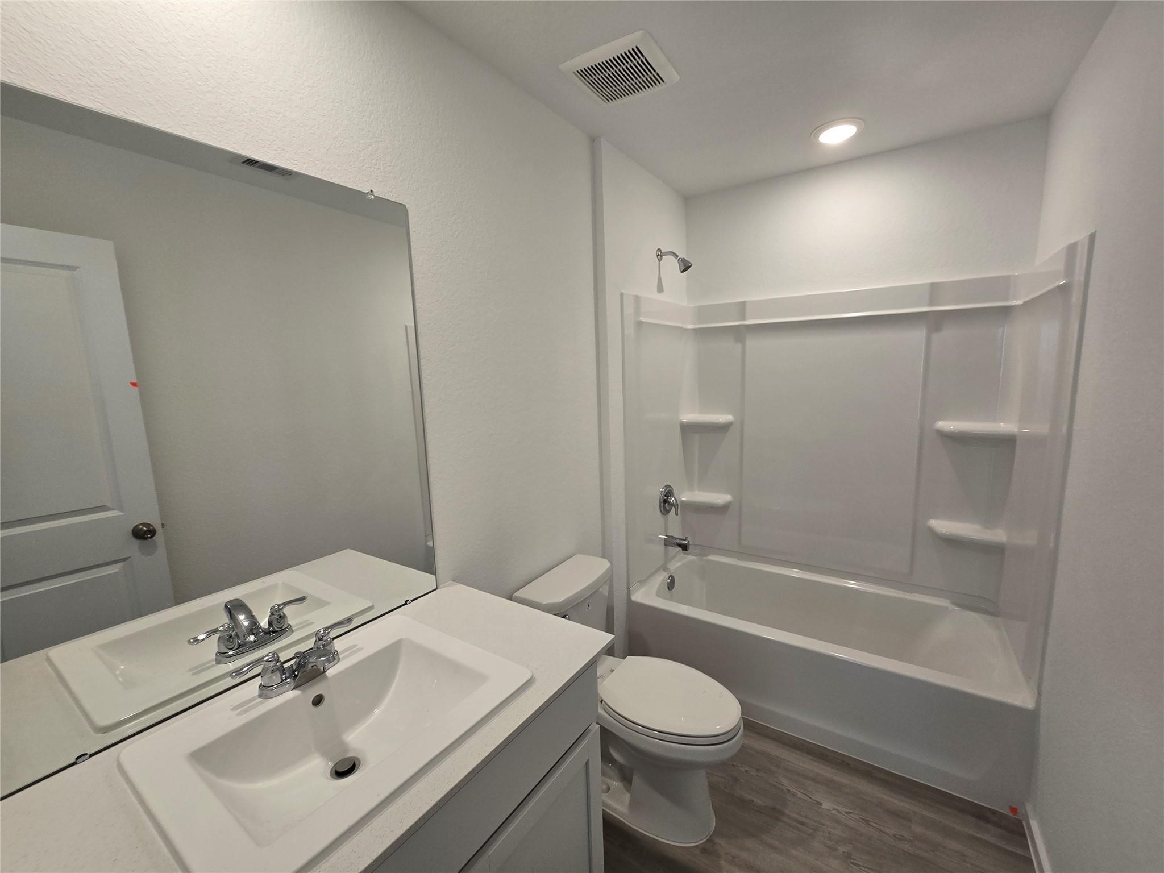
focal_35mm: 13
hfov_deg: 106.2
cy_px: 436
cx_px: 582
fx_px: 437
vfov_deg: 89.9
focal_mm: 2.2
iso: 64
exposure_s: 1/60
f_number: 2.2
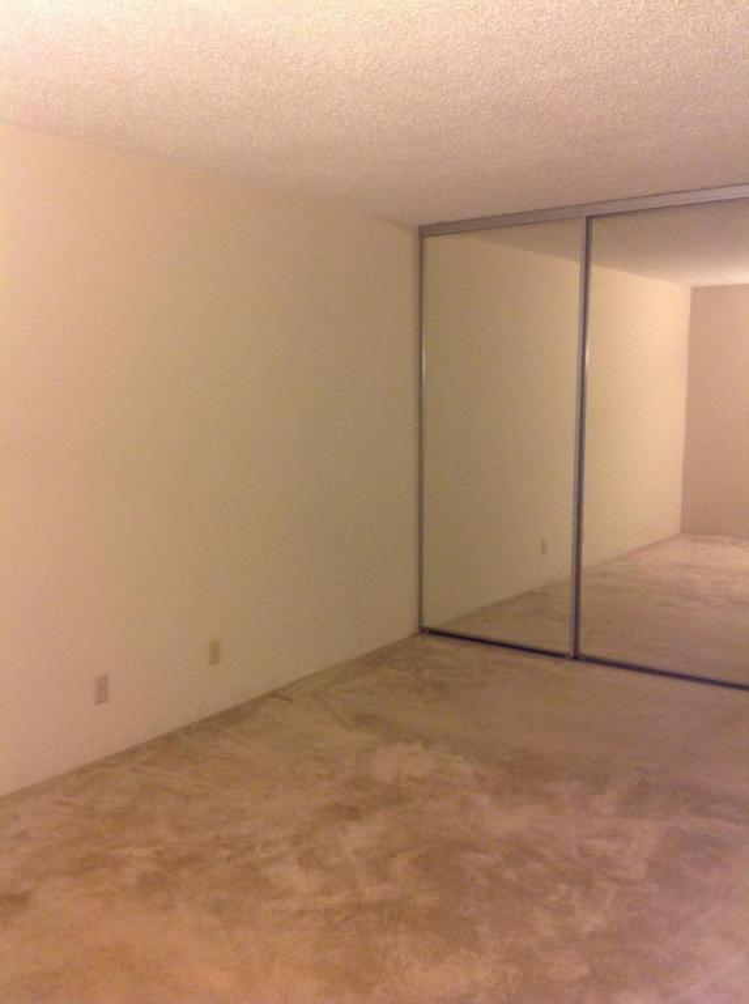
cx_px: 374
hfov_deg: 40.6
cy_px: 502
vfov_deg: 52.7
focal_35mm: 35
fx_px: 1013
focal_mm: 4.28
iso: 250
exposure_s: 1/15
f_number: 2.4
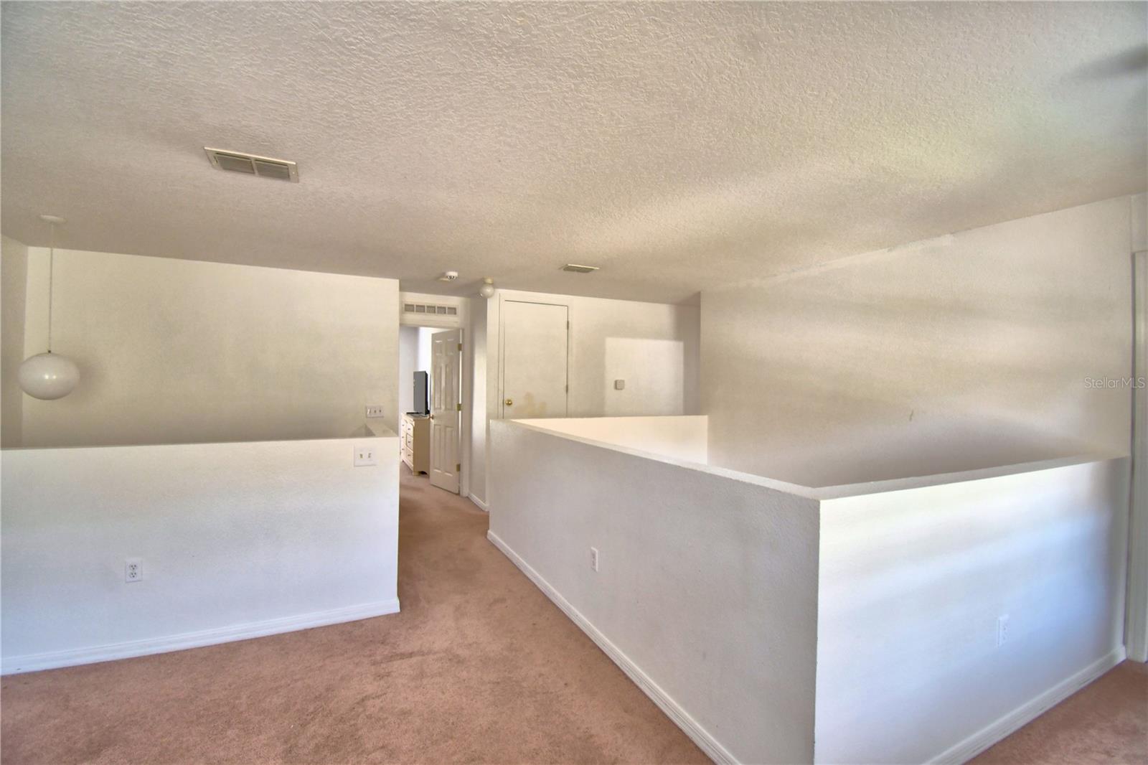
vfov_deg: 77.3
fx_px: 478
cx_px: 574
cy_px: 382
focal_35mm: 15
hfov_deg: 100.4
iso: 400
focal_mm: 10
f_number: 4.5
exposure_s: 1/30
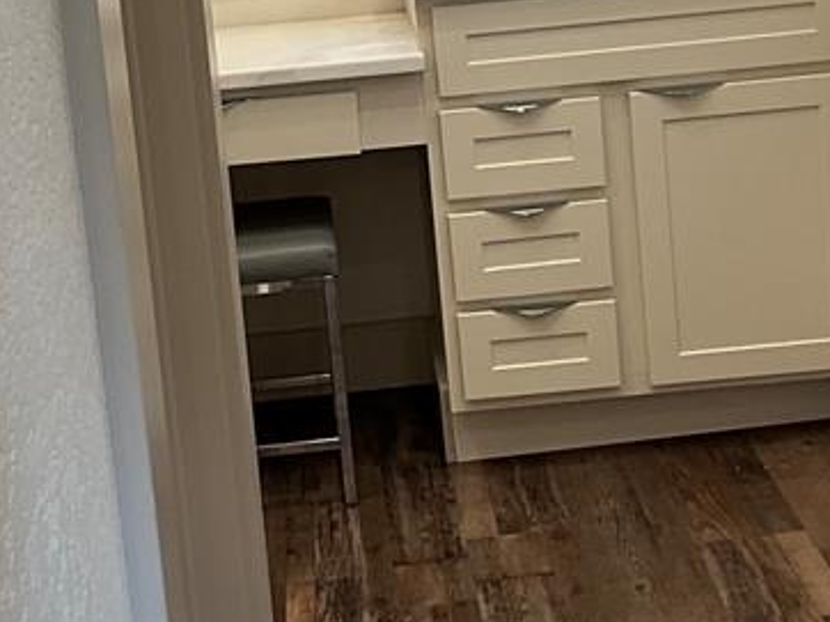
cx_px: 360
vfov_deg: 17.8
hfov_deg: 23.8
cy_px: 98
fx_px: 1965
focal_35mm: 82
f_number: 1.8
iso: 40
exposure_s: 1/60
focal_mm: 3
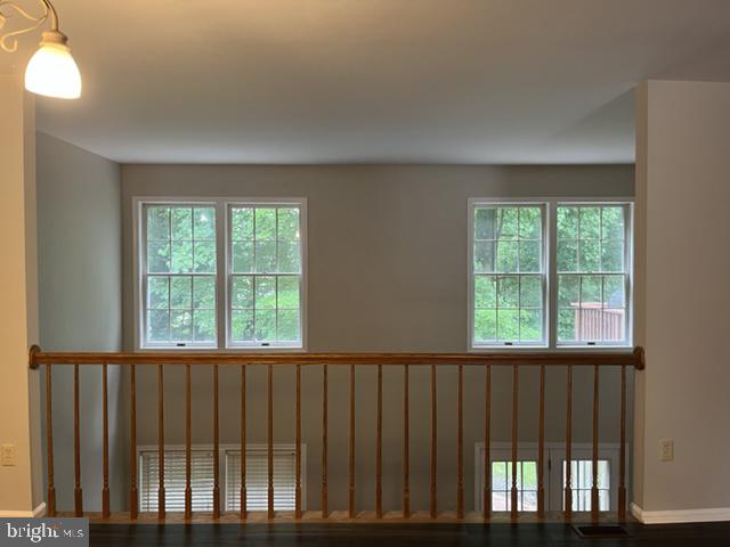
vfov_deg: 53.1
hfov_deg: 67.3
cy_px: 274
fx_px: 548
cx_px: 365
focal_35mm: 26
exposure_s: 1/60
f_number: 1.6
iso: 200
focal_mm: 5.1
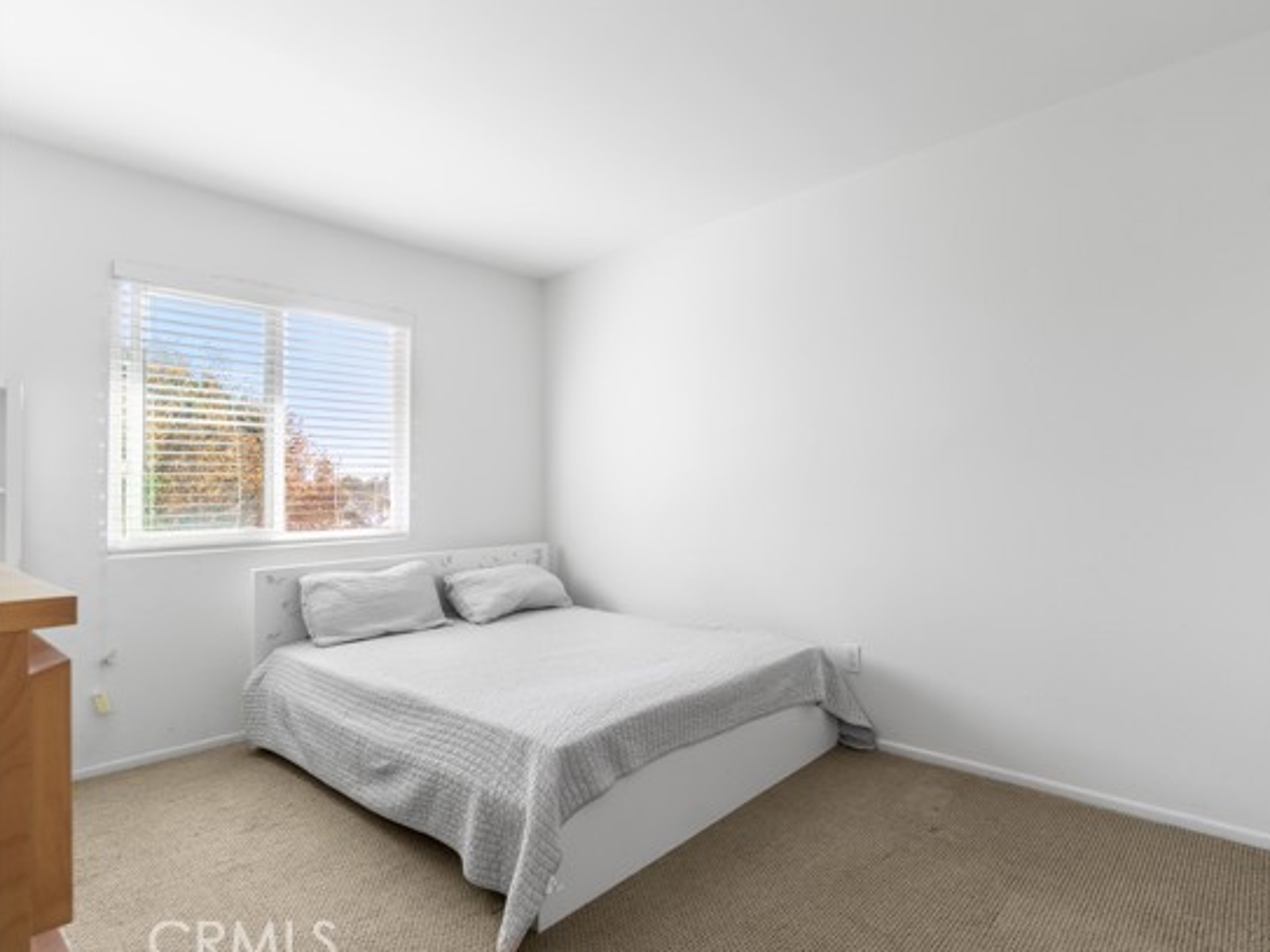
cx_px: 744
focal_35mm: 17
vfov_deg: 74.7
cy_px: 477
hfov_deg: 90.2
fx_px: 624
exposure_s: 1/5
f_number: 7.1
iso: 100
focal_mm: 10
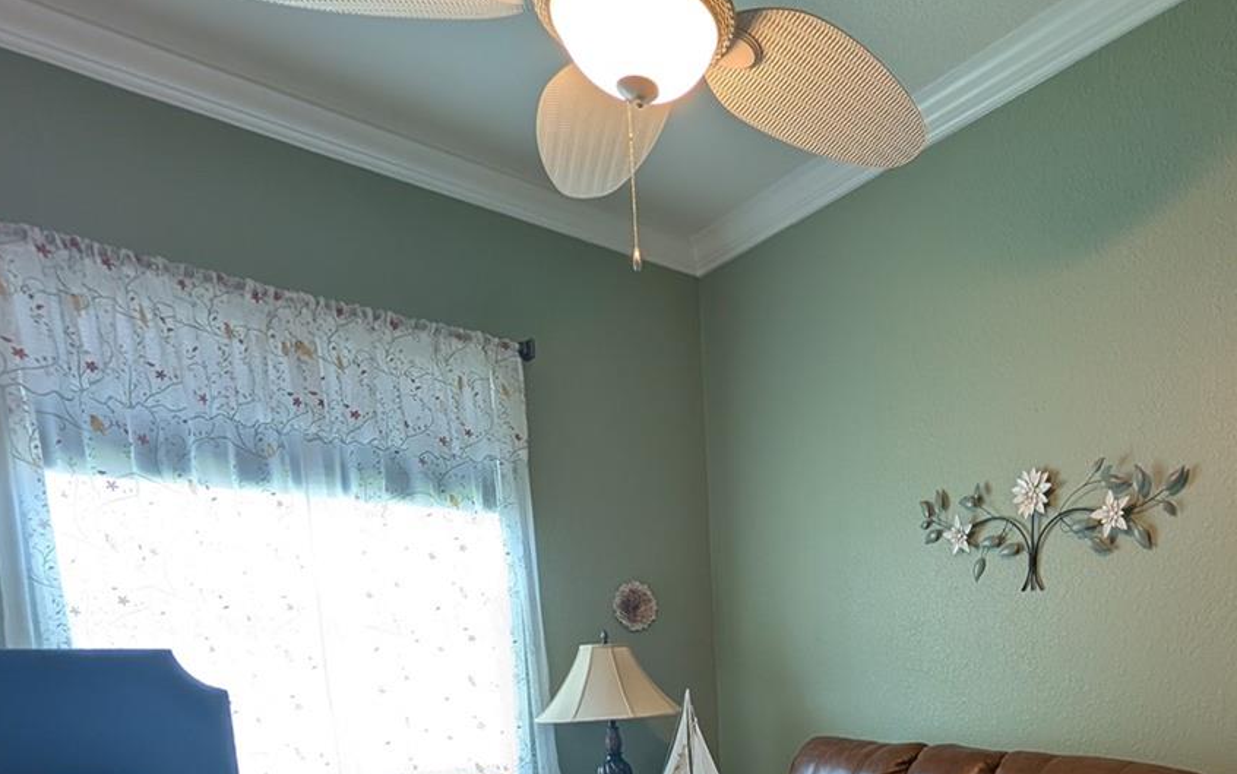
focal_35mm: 24
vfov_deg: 42.9
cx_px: 870
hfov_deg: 71.5
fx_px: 809
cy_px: 799
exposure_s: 1/24
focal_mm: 2.02
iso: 43
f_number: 1.7
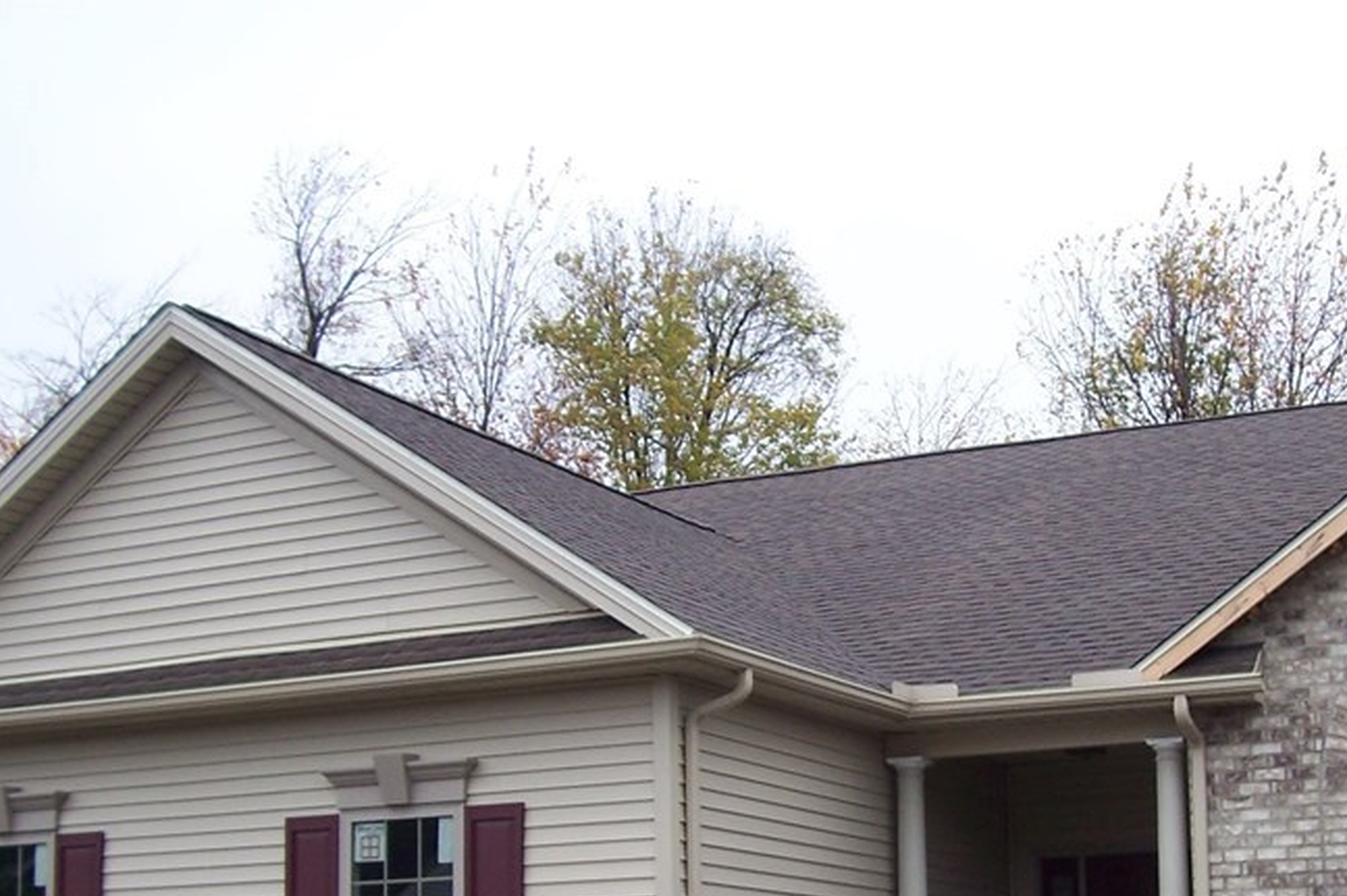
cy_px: 731
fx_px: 2131
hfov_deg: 34.9
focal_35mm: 57
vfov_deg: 23.4
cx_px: 825
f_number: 2.7
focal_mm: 5.6
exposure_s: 1/180
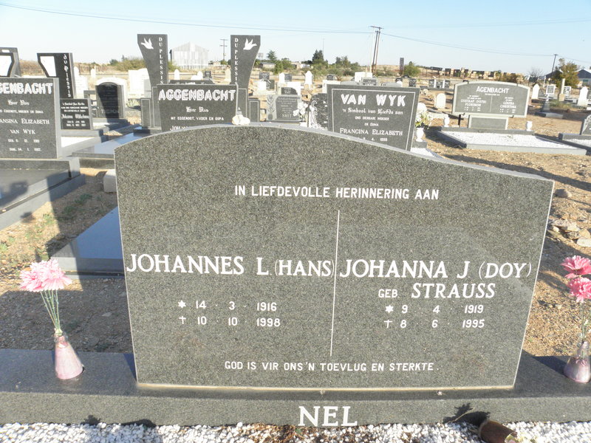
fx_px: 444
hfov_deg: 67.3
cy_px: 222
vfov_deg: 53.1
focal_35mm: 26
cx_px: 296
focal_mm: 4.6
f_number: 6.3
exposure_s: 1/320
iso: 200
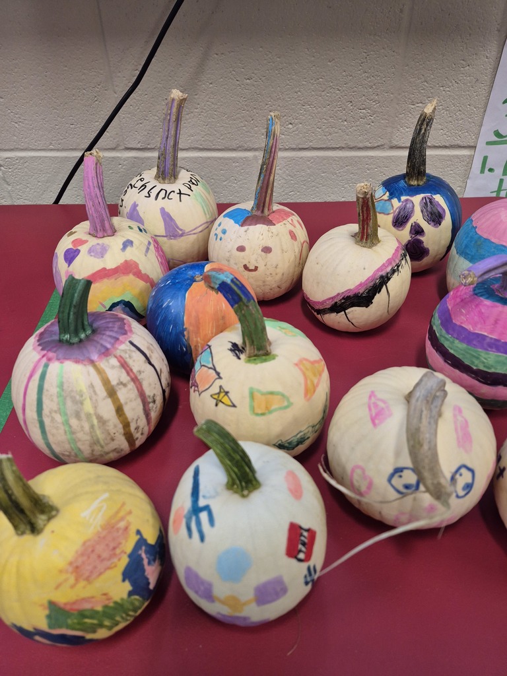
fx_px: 449
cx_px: 254
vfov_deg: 73.9
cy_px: 338
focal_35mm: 23
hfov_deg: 58.9
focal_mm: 5.4
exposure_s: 1/120
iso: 320
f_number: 1.8
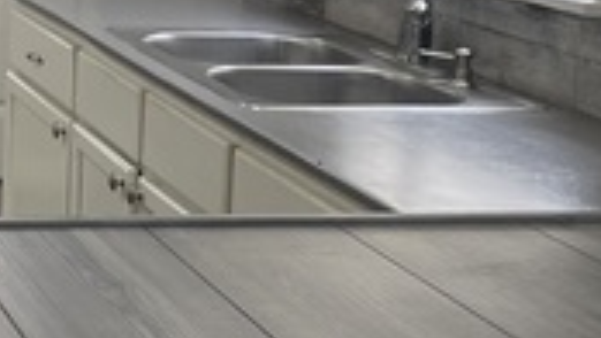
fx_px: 1658
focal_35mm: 104
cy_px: -45
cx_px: -155
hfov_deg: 19.2
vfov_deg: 11.5
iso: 100
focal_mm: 4.2
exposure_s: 1/120
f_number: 1.6
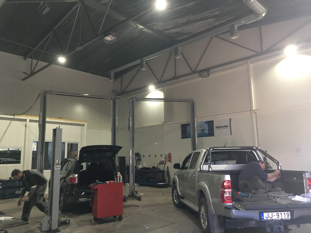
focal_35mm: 29
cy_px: 116
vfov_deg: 48.2
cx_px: 156
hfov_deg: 61.7
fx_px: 261
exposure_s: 1/33
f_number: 2.2
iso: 125
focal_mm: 4.15
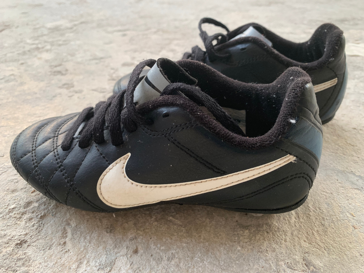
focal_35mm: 26
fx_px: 273
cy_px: 136
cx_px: 182
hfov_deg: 67.3
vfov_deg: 53.1
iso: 100
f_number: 1.8
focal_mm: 4.25
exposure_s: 1/60
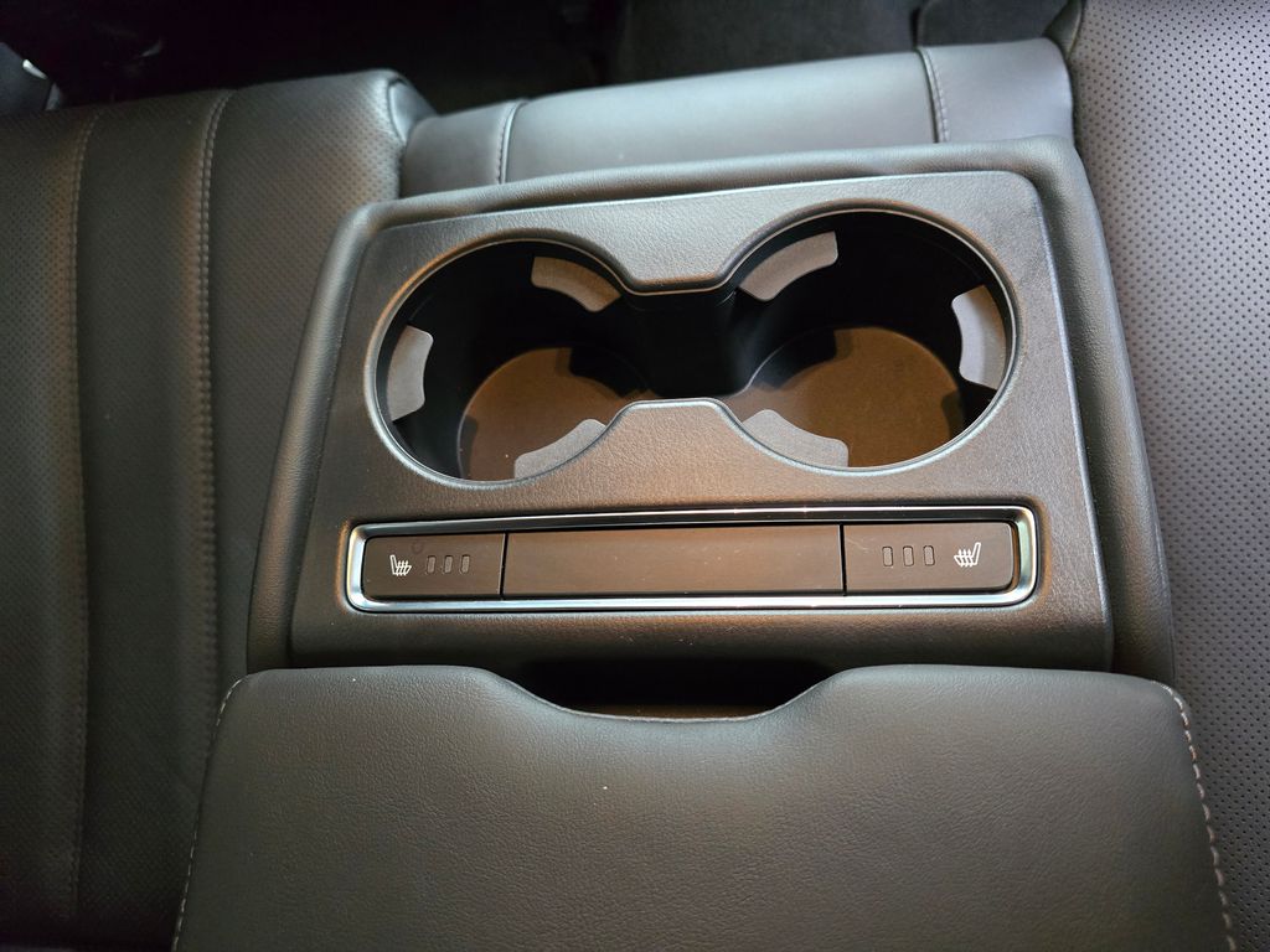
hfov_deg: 73.9
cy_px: 476
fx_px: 844
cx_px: 635
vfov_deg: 58.9
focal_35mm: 23
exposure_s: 1/100
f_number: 1.7
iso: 2000
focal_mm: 6.3
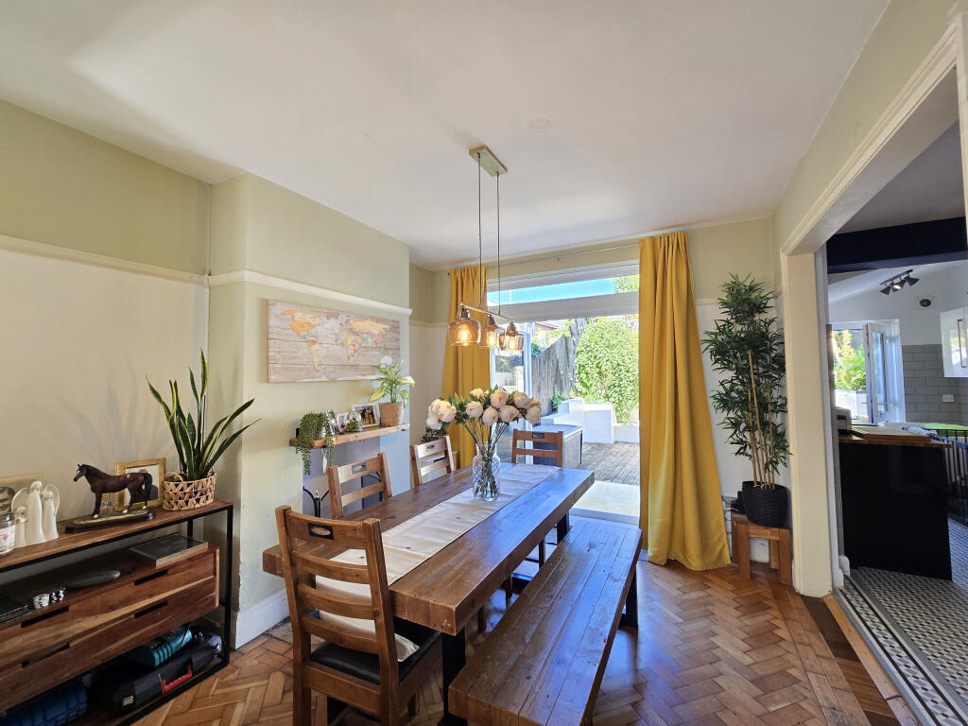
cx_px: 484
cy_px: 363
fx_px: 364
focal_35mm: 13
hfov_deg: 106.2
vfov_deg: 89.9
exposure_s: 1/50
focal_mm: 2.2
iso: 80
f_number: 2.2
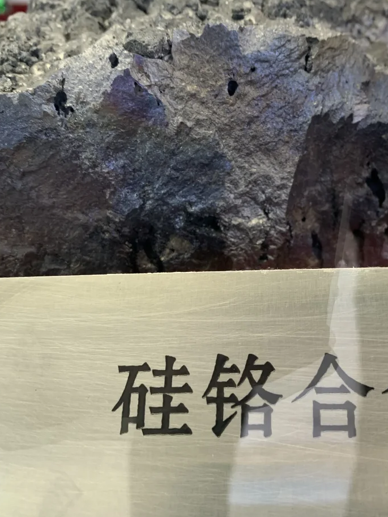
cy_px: 249
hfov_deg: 34.7
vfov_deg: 45.8
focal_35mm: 41
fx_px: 613
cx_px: 271
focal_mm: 4.25
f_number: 1.8
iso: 100
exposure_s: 1/50
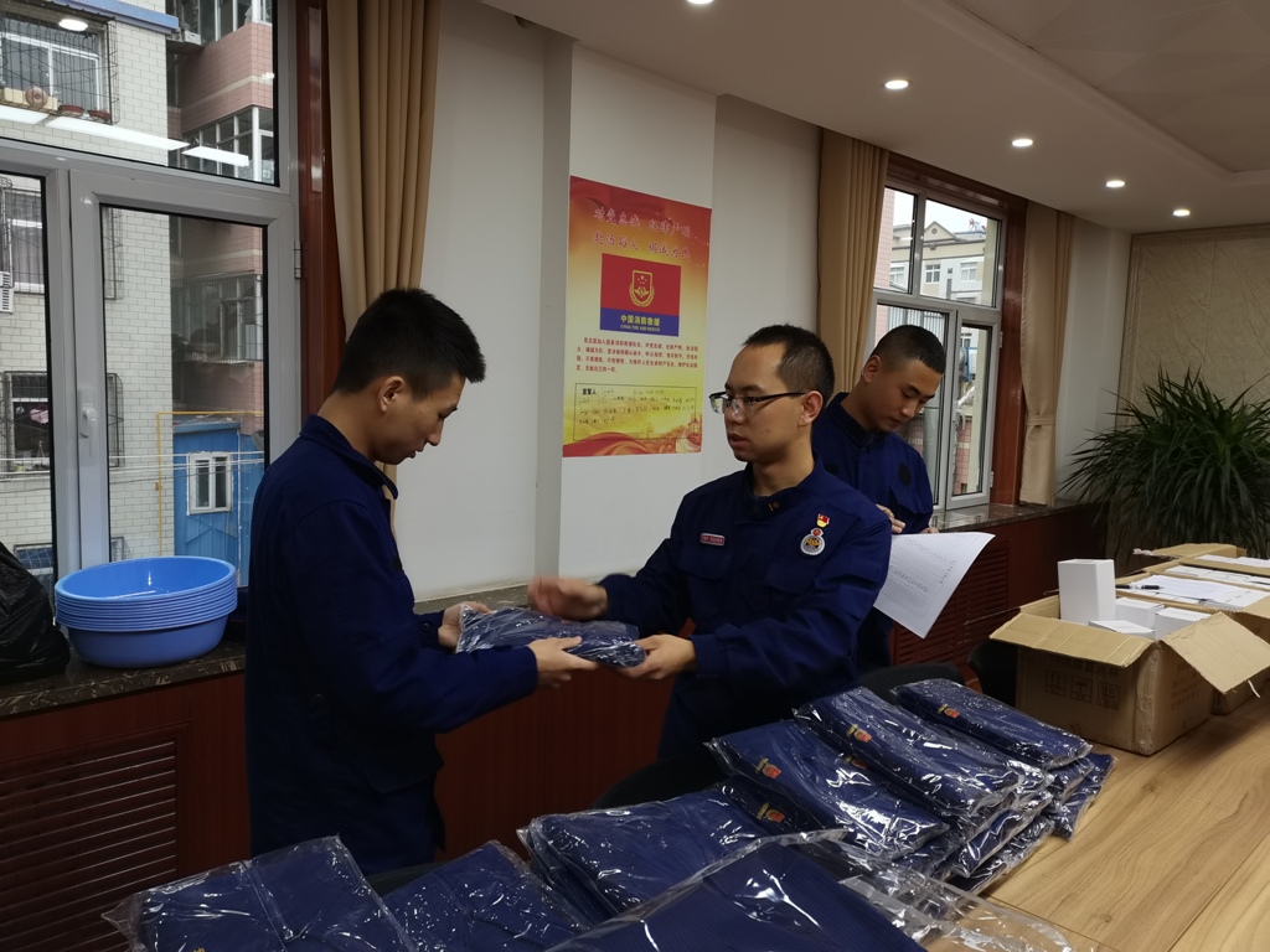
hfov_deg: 67.3
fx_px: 954
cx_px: 635
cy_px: 476
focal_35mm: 26
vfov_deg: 53.1
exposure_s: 1/50
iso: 160
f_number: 1.8
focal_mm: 5.58
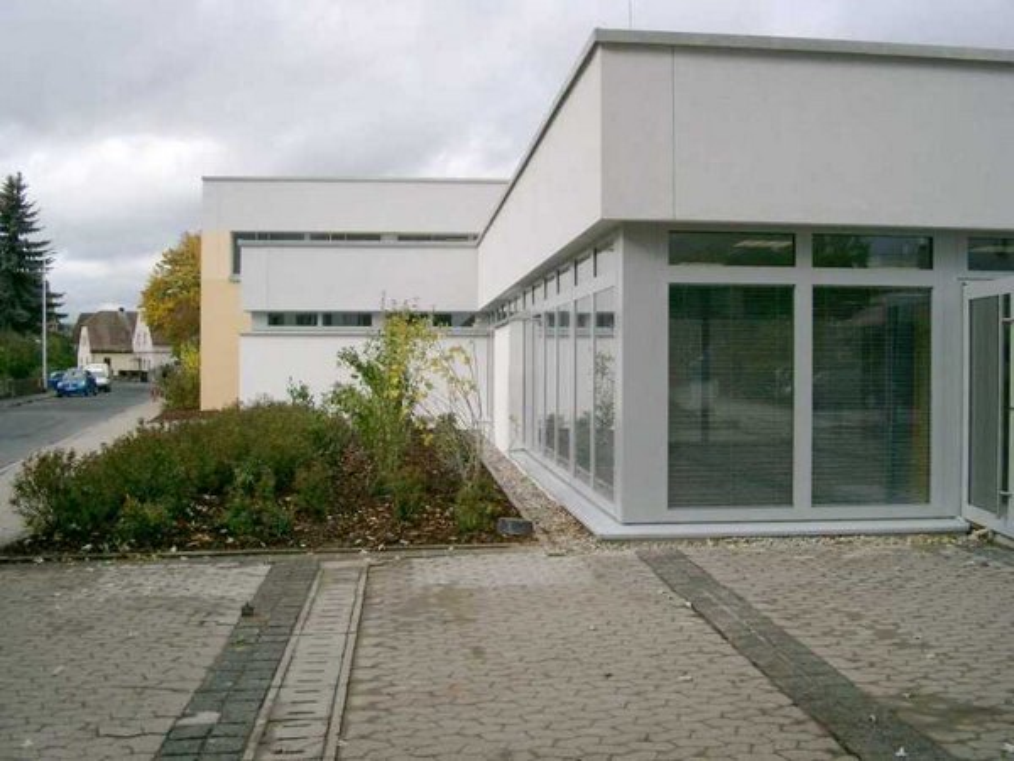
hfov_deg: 50.1
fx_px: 1084
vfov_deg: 38.7
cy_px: 380
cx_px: 507
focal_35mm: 37
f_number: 5
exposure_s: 1/500
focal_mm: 7.6
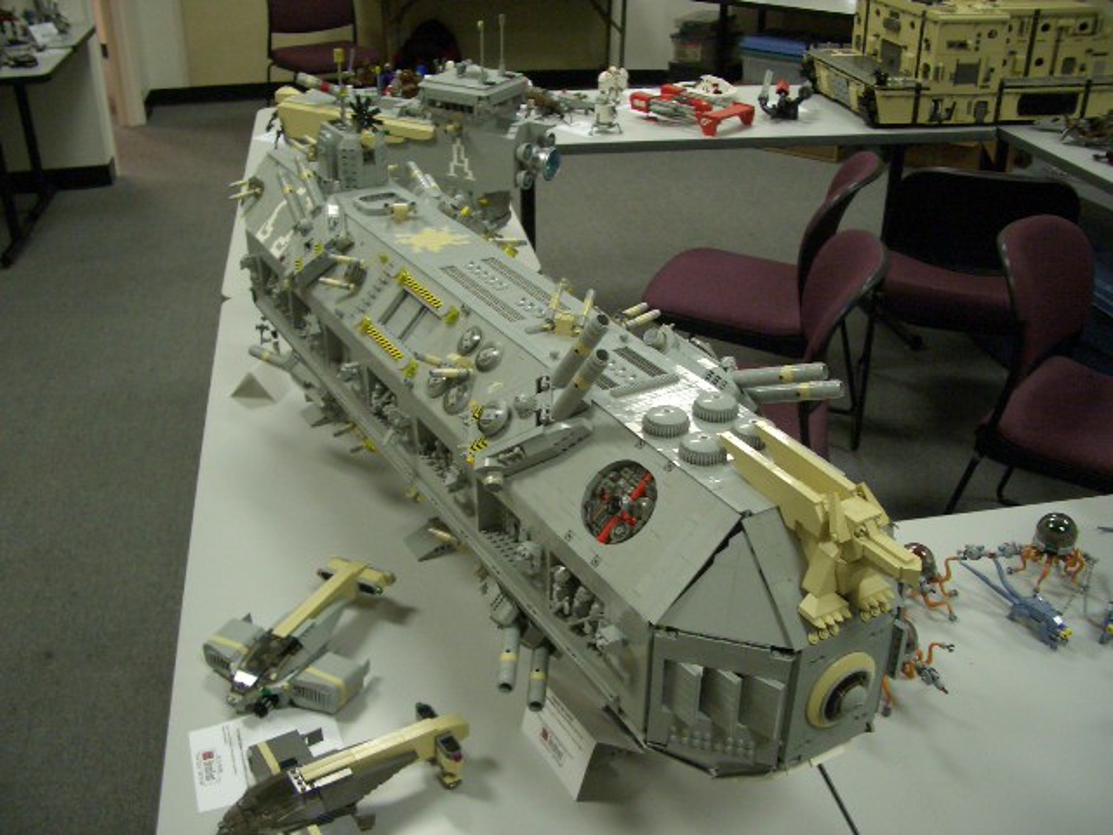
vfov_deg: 40.7
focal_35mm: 35
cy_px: 418
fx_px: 1125
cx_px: 556
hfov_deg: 52.6
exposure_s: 1/50
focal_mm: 5.8
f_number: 2.6
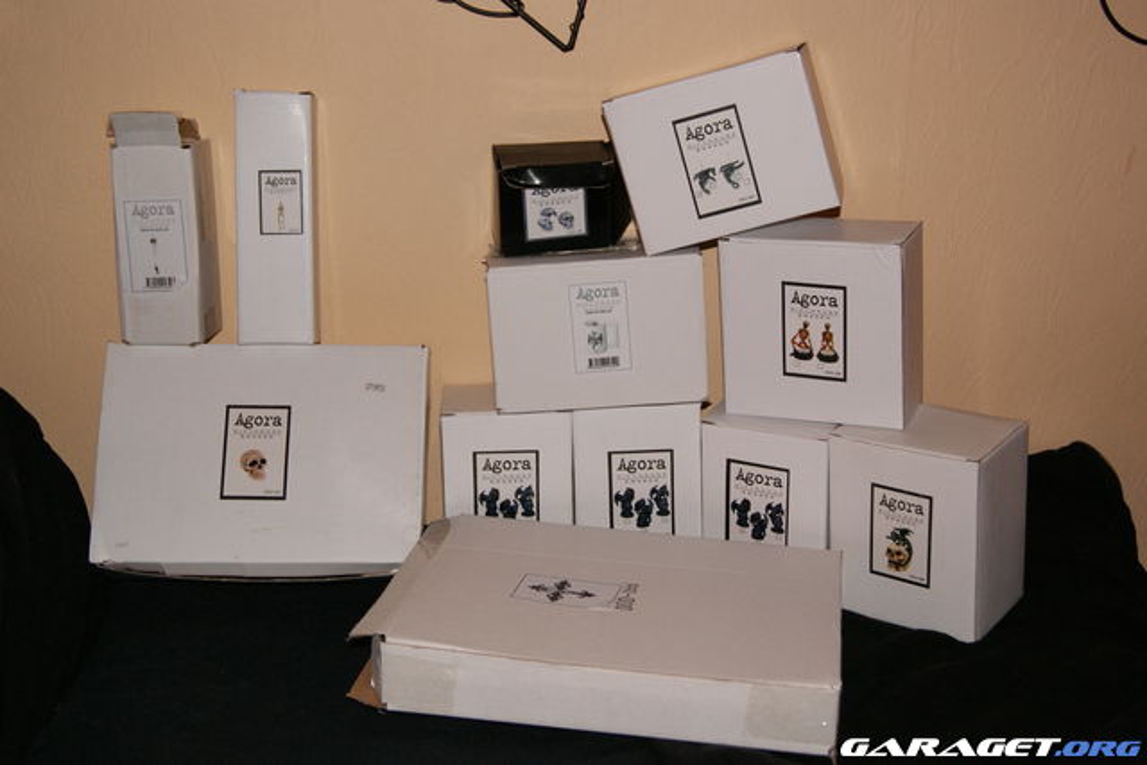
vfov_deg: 25.8
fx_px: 1673
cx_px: 574
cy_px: 382
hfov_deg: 37.8
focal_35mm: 52
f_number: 4.5
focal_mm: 35
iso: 400
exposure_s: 1/60
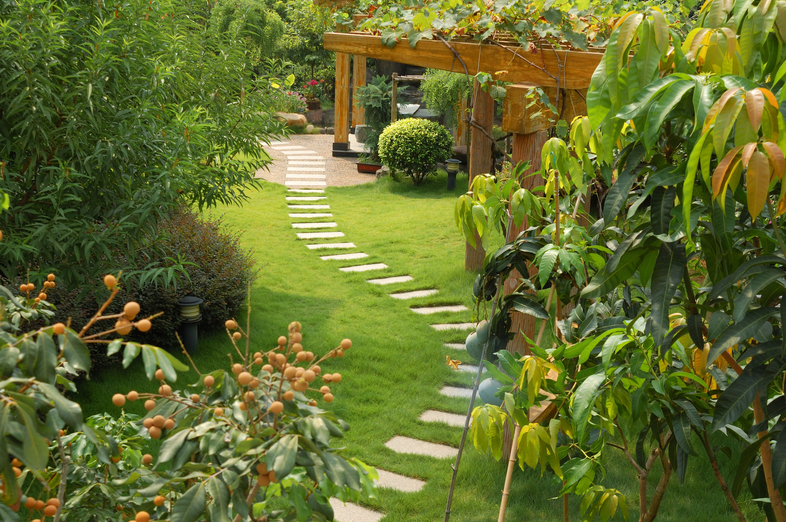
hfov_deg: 38.9
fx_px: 1113
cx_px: 393
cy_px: 261
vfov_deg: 26.4
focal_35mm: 51
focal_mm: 34
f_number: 10
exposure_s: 1/160
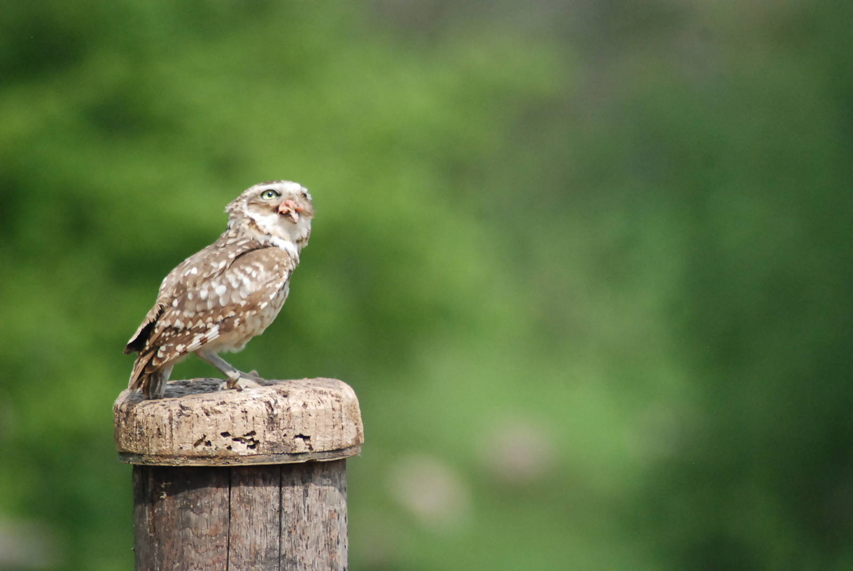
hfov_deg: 4.6
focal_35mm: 450
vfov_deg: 3.1
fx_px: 10675
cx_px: 426
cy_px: 286
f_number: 6.3
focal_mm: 300
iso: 1250
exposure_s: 1/2500
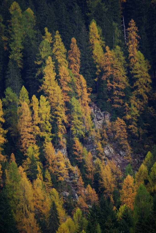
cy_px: 116
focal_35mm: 300
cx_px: 78
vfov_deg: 6.9
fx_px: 1945
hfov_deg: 4.6
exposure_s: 1/60
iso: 200
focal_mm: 200
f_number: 5.6
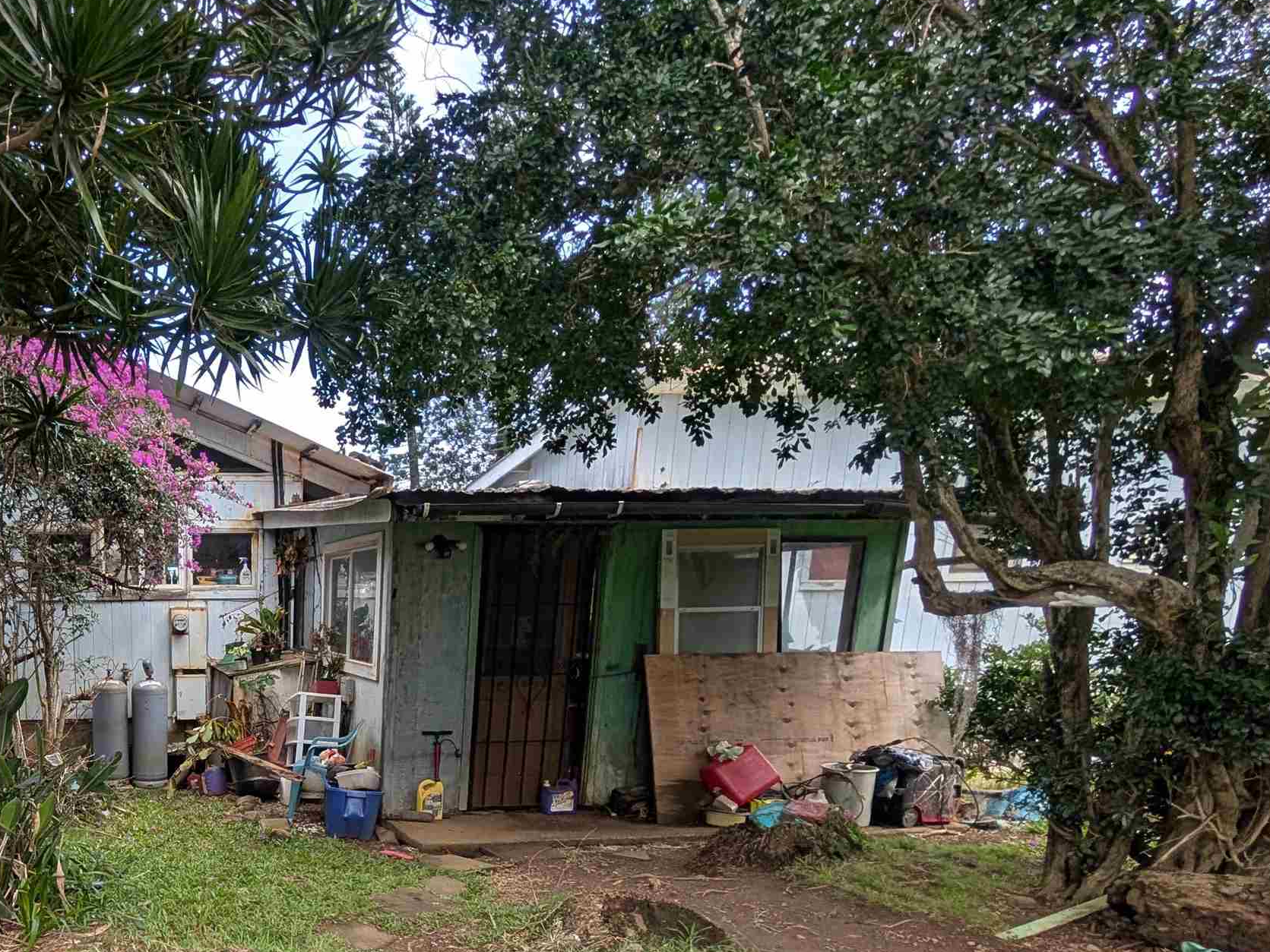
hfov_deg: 66.1
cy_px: 790
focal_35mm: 22
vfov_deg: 55.8
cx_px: 182
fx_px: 807
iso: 48
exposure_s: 1/509
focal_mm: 2.02
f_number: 1.7
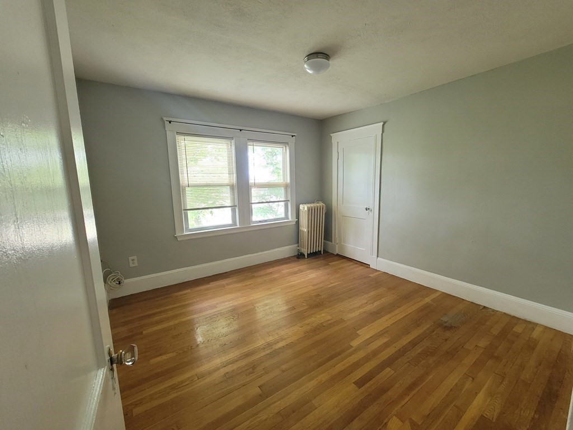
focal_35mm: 13
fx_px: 215
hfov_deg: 106.2
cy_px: 215
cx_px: 286
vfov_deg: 89.9
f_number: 2.2
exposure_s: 1/29
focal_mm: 2.2
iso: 400
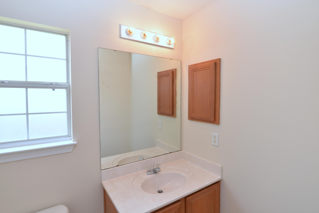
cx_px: 160
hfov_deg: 90.0
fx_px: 160
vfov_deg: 67.4
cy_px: 106
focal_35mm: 18
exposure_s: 1/60
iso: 200
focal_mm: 18
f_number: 4
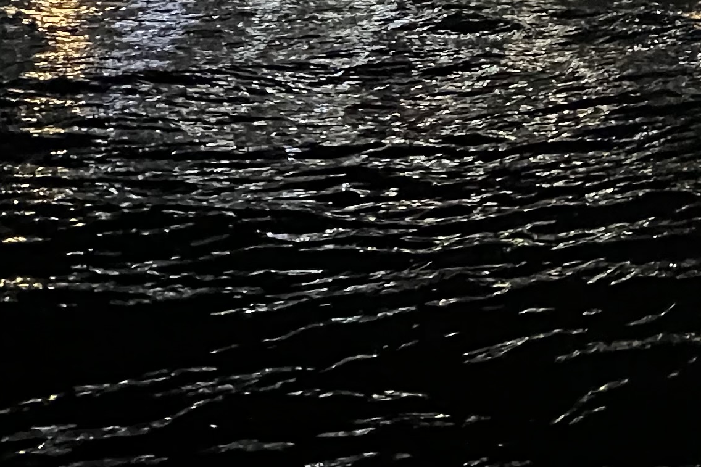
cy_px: -68
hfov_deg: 29.7
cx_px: 983
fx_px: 934
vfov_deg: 25.6
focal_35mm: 48
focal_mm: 1.57
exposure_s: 1/37
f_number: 1.8
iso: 1250
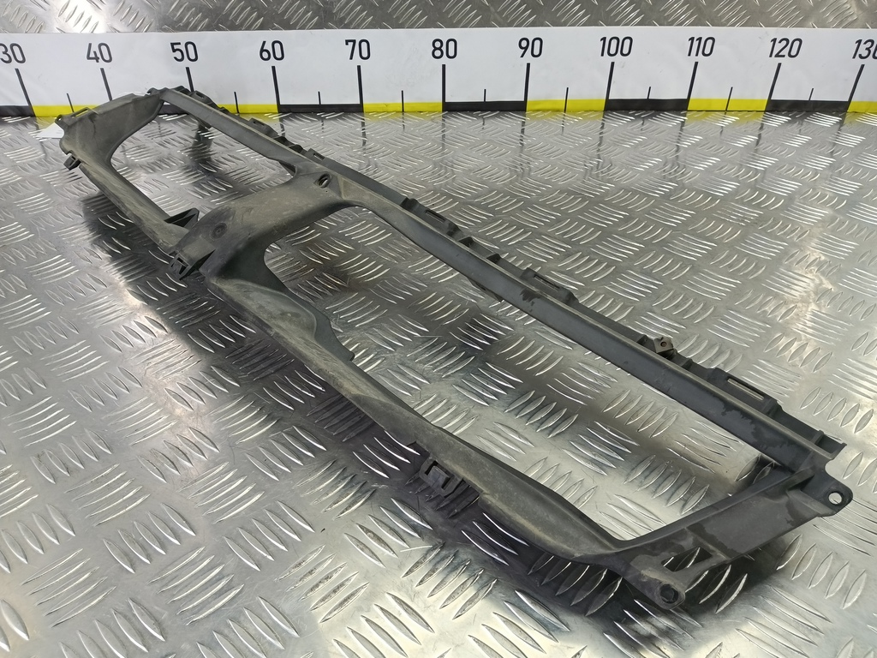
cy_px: 329
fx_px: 583
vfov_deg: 58.9
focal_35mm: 23
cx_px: 438
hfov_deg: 73.9
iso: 139
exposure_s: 1/50
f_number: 1.6
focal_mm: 4.11
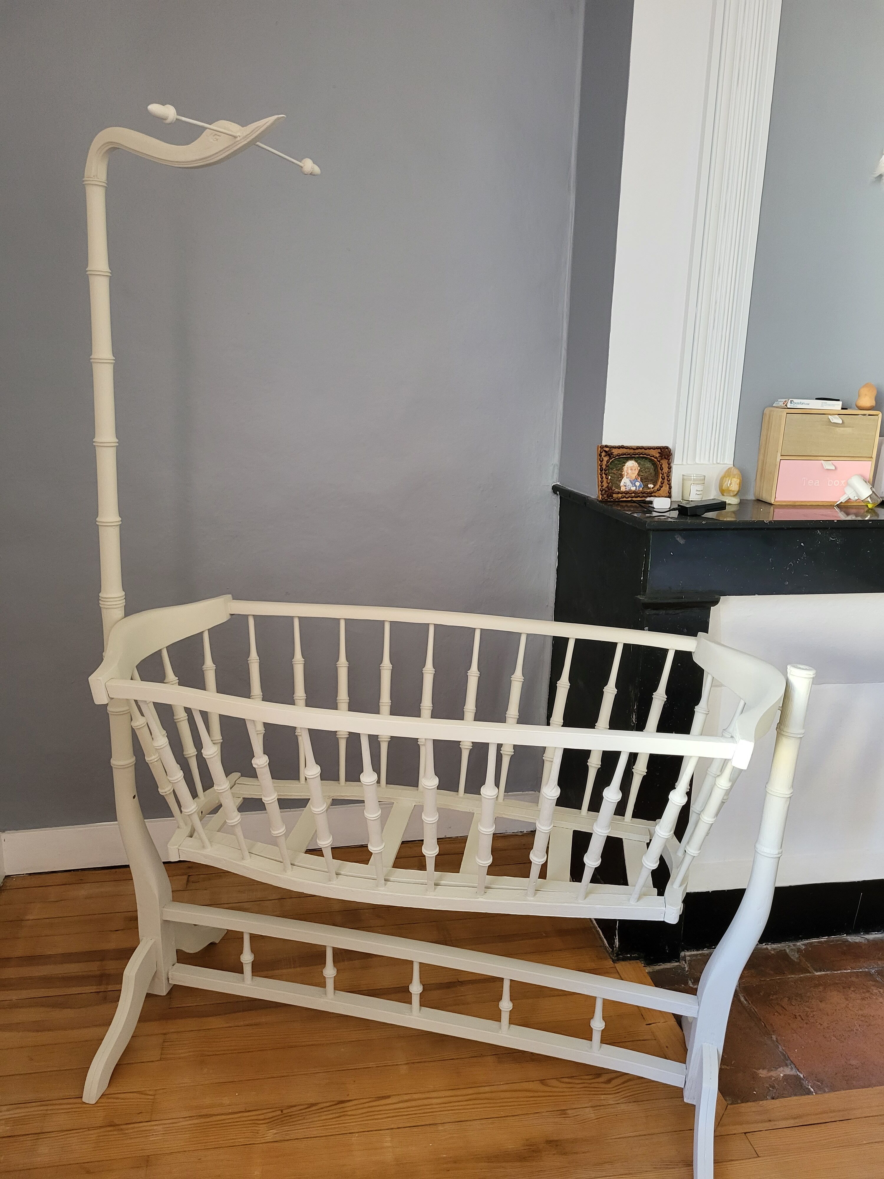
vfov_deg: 67.3
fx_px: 885
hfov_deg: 53.1
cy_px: 590
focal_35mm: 26
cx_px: 442
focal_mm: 5.4
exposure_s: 1/50
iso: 400
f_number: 1.8
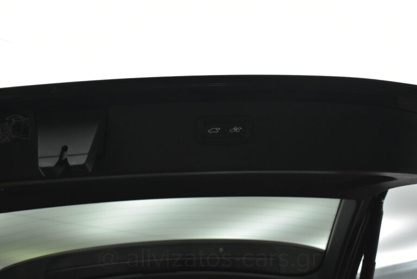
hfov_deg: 49.5
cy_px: 140
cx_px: 208
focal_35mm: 39
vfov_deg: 34.3
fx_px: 452
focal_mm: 26
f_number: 4
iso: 1600
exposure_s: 1/200
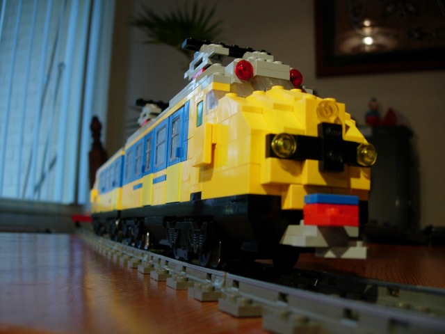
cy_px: 167
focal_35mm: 38
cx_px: 222
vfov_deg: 37.7
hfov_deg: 49.0
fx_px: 489
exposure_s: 1/22.6
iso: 64
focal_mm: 7.8
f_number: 2.8
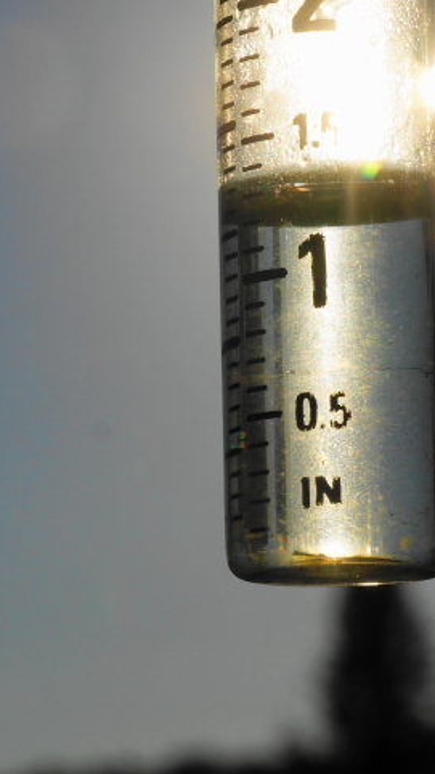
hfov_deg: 7.4
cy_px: 291
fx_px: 3344
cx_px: 337
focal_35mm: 163
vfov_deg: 13.2
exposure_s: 1/640
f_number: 13
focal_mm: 50
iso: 100
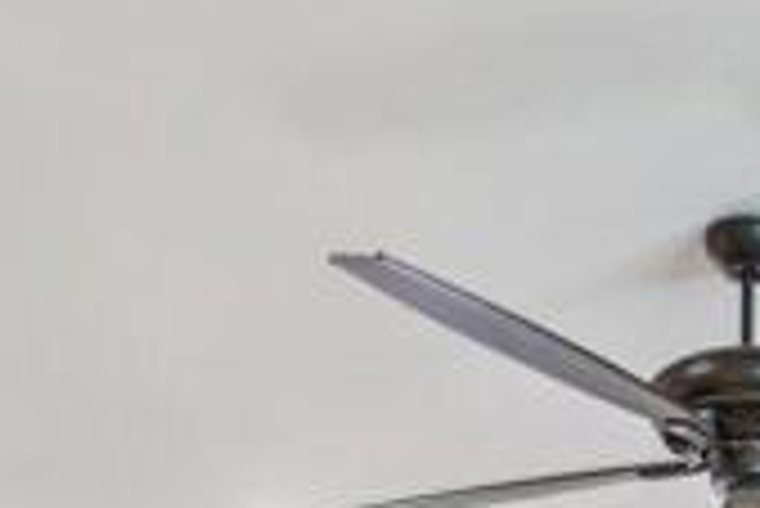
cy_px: 1331
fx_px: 2049
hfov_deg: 20.3
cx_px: 778
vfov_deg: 11.1
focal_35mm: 97
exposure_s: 1/10
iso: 400
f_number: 7.1
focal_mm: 16
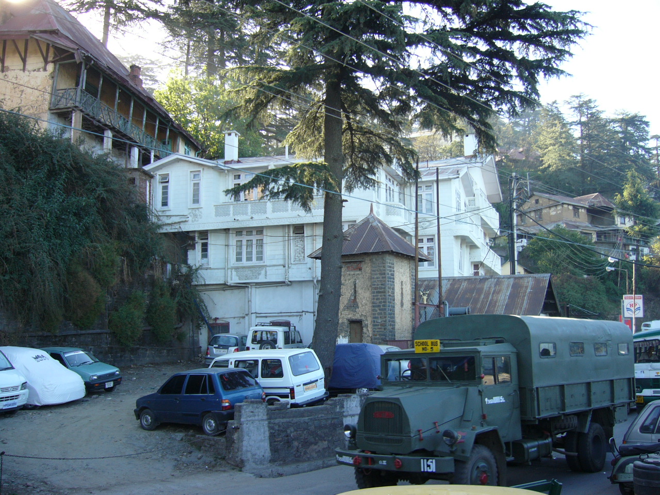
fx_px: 667
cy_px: 248
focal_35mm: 35
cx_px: 330
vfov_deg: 40.7
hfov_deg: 52.6
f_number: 2.8
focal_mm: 5.8
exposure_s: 1/100
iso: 50
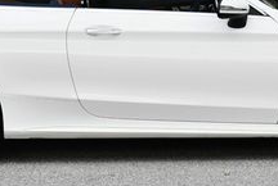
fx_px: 1602
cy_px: -21
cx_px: 139
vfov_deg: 6.6
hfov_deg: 9.9
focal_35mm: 207
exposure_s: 1/250
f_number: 8
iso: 140
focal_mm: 35
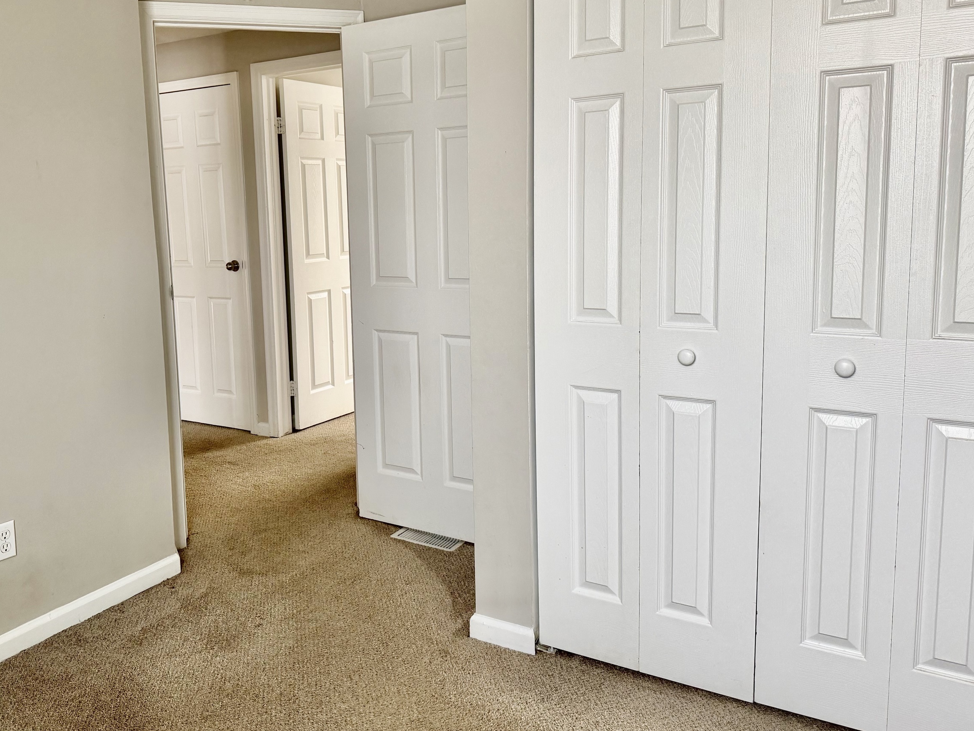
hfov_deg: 59.4
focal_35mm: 30
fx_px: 844
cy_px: 318
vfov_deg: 46.7
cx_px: 379
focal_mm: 6.76
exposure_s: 1/119
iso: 200
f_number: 1.78
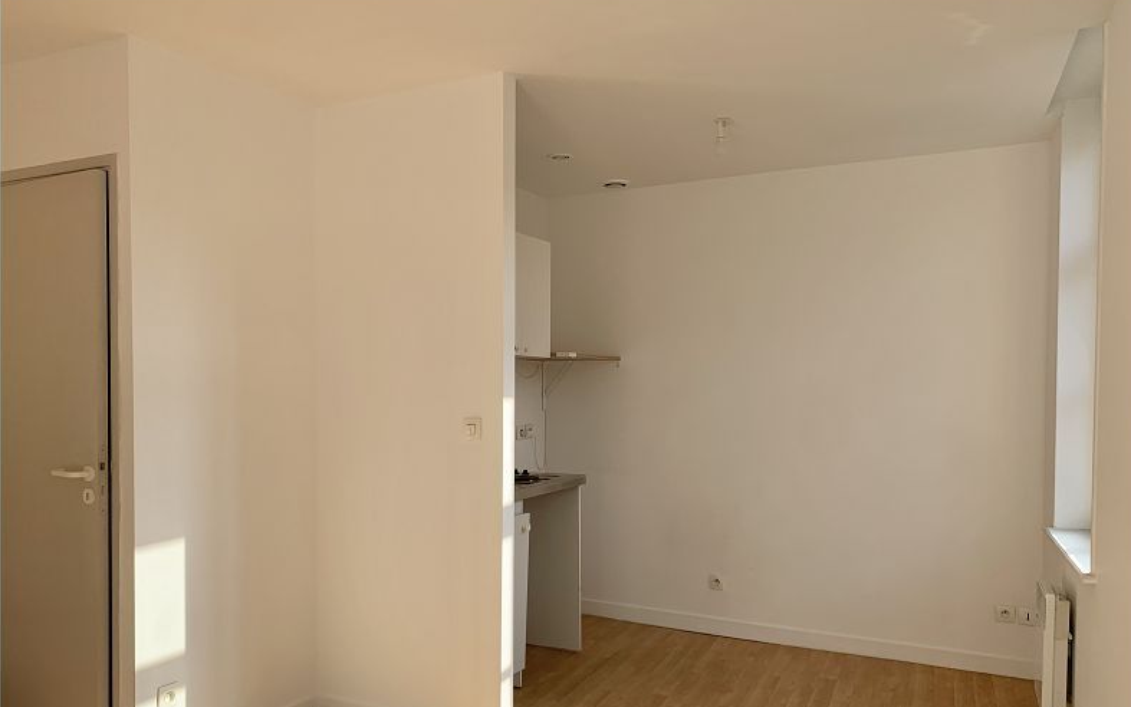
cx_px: 573
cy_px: 412
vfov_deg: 44.4
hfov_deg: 66.5
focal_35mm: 28
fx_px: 863
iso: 25
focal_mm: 4.25
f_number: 1.8
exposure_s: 1/573
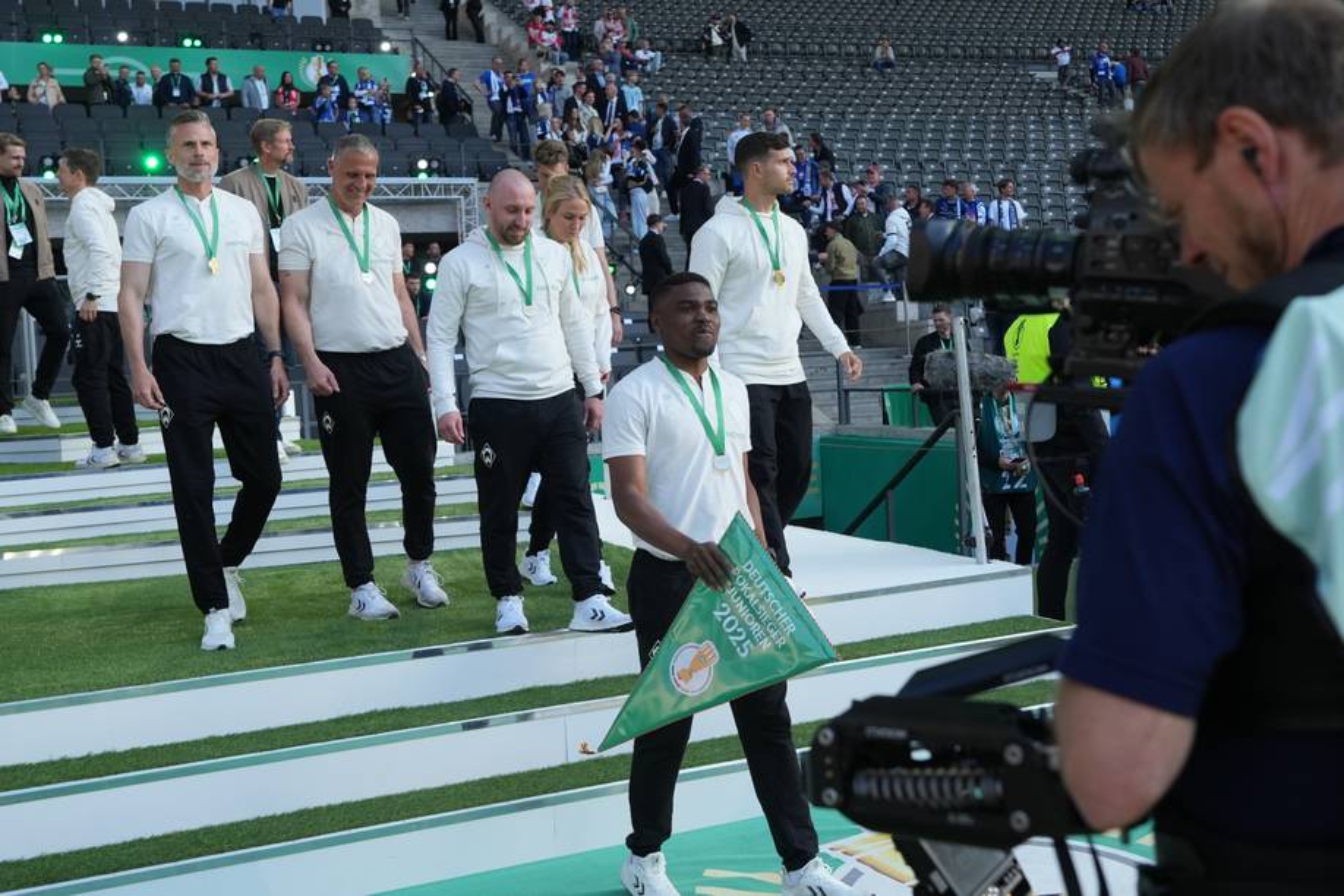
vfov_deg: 34.2
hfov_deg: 49.6
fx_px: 1456
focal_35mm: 39
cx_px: 672
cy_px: 448
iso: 640
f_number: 2.8
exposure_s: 1/2500
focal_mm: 26
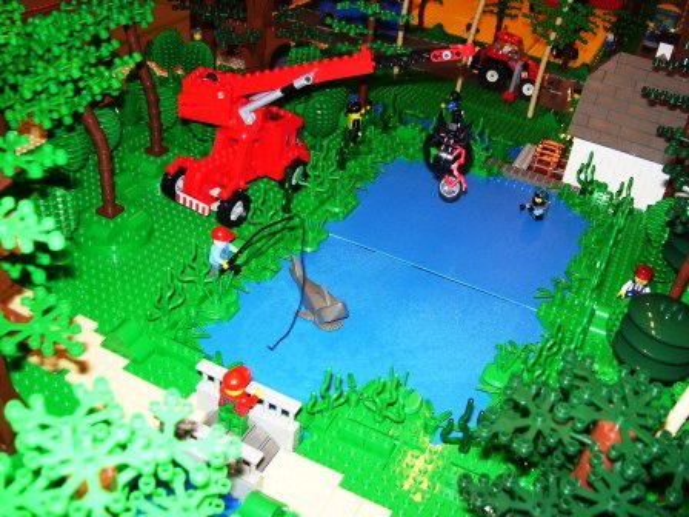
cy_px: 258
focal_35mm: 36
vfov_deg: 39.7
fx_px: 717
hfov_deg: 51.4
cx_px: 344
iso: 80
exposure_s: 1/60
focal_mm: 6
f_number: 2.7
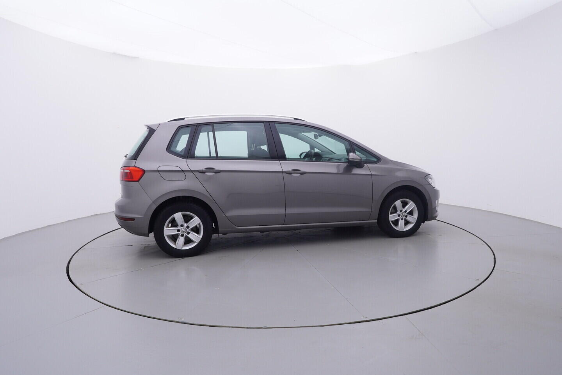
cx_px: 281
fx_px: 351
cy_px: 188
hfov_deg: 77.3
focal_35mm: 22
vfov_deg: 56.2
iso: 200
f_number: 5
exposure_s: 1/80
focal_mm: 15
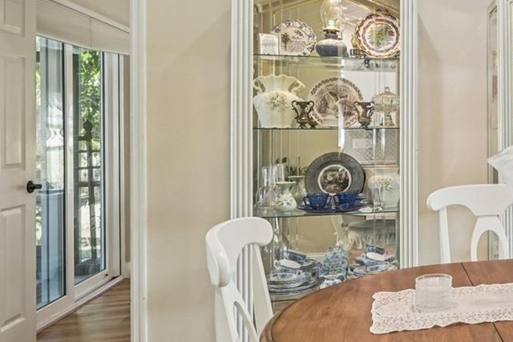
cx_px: 576
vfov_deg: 33.2
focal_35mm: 40
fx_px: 570
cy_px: 131
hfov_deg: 39.0
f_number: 8
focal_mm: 16
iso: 400
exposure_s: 1/20
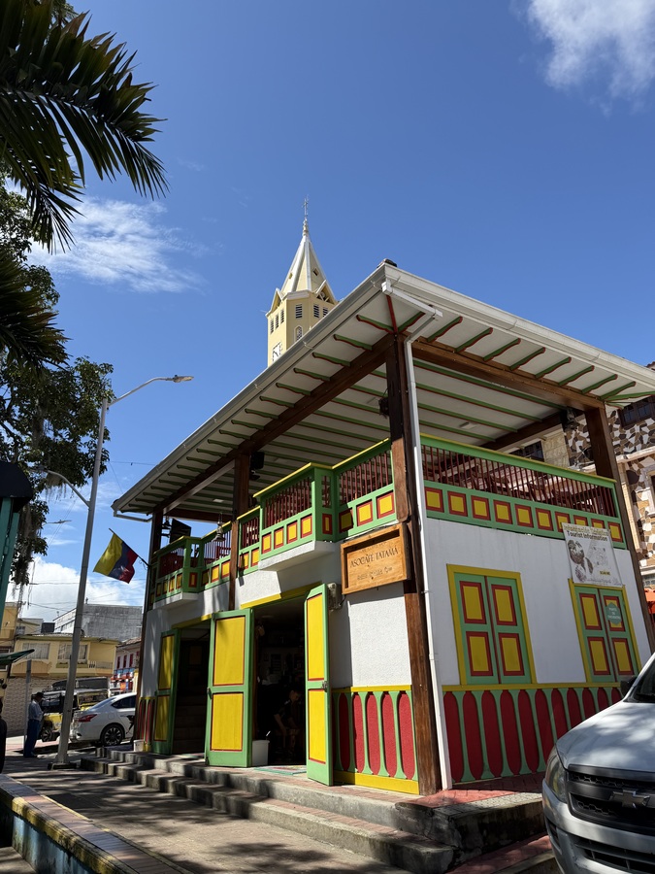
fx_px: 606
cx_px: 328
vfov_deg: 71.6
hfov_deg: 56.8
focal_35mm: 24
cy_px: 437
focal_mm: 6.76
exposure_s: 1/4405
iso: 80
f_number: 1.78
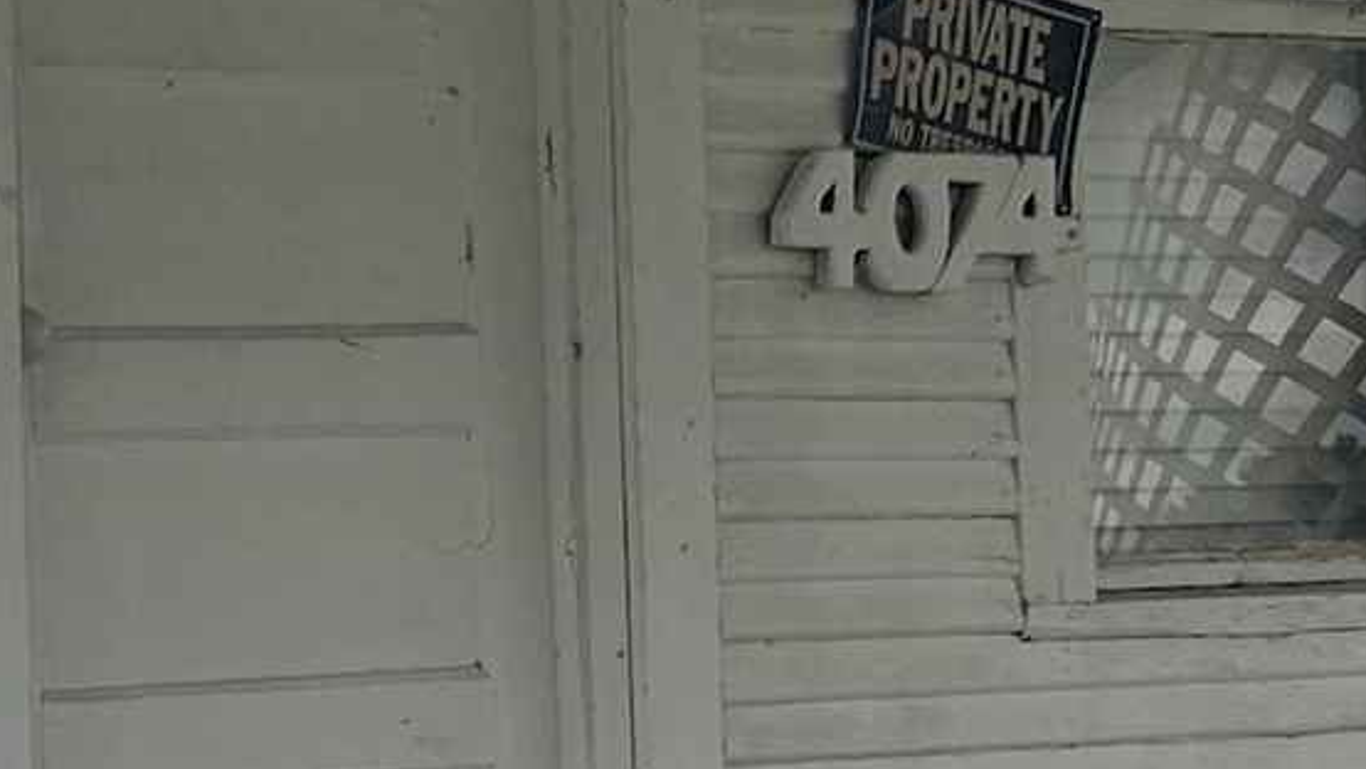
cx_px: -54
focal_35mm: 157
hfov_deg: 13.5
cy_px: 638
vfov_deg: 7.7
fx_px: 5688
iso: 50
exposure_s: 1/1934
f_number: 1.5
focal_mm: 5.7
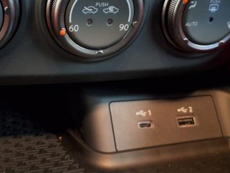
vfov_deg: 31.2
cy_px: 53
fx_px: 306
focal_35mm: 46
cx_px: 75
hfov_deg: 40.7
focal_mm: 3.58
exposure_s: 1/10
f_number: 1.9
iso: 1600
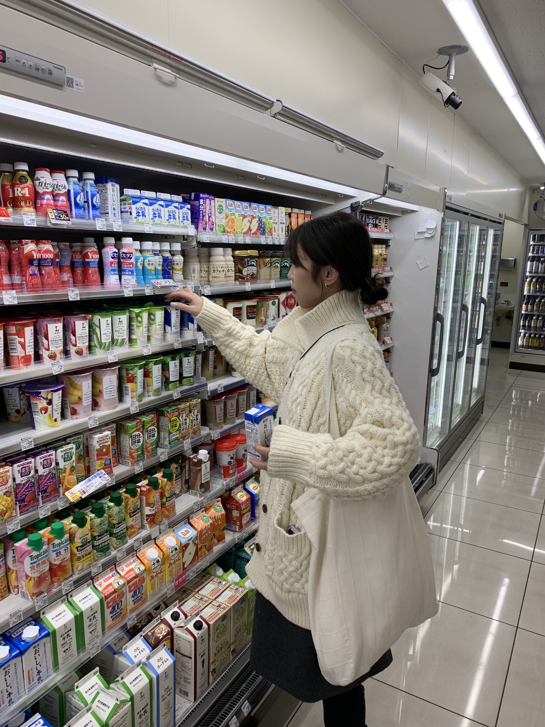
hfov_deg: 53.1
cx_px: 272
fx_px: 546
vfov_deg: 67.3
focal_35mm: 26
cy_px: 364
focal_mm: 4.25
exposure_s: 1/122
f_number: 1.8
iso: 25
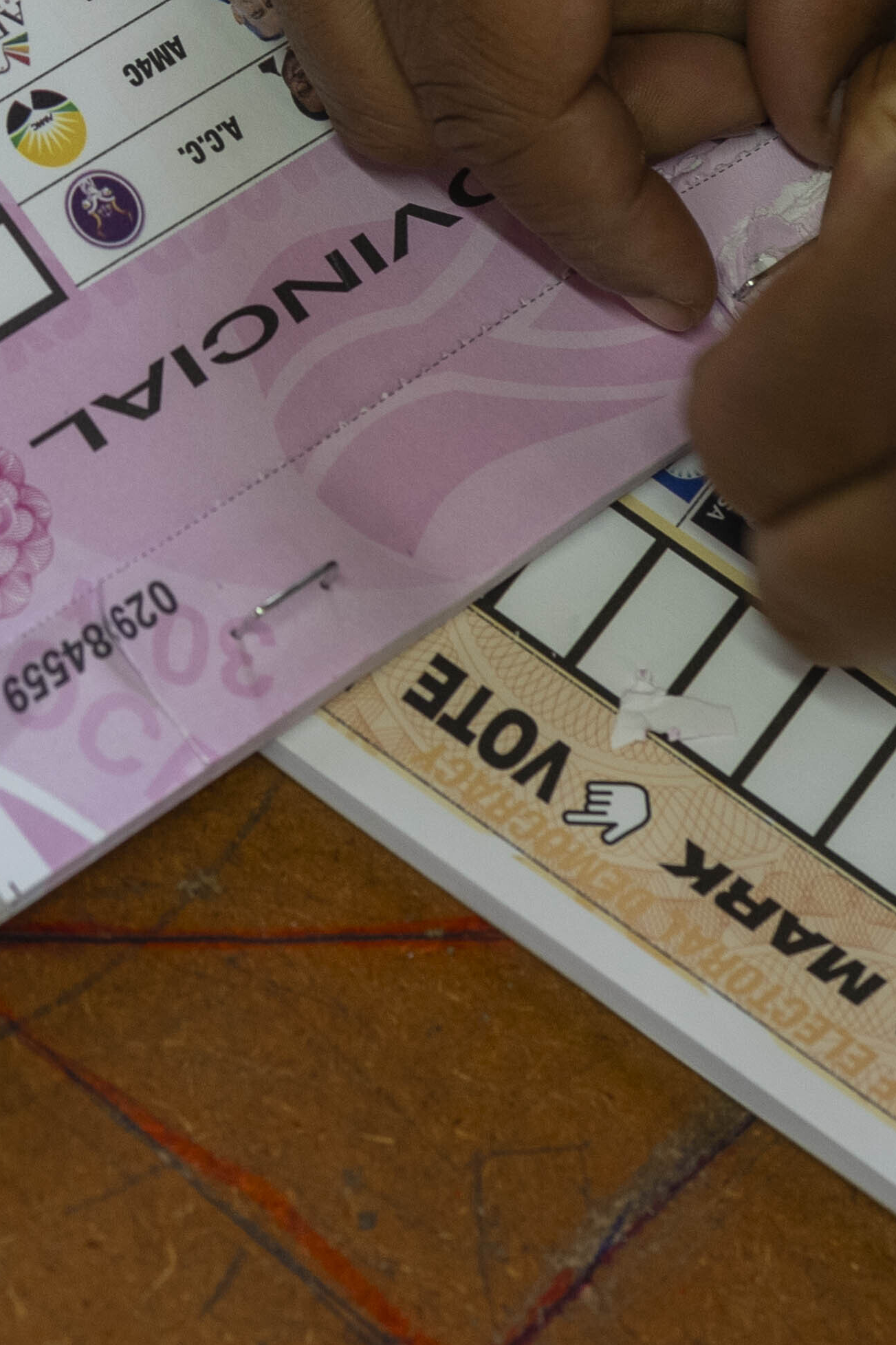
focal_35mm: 221
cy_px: -386
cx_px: -120
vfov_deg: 9.2
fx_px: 8251
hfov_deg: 6.2
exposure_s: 1/50
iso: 250
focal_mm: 50
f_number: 3.2
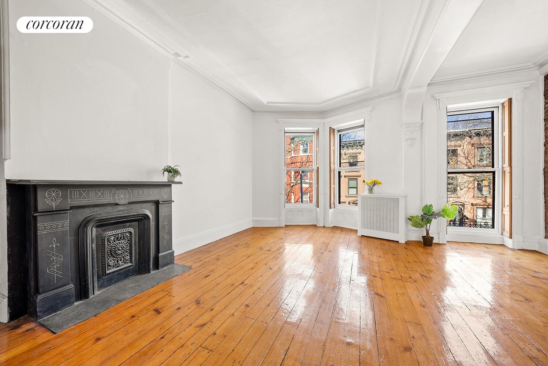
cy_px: 183
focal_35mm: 13
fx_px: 198
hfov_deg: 108.3
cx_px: 274
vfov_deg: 85.5
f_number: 7.1
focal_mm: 13
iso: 200
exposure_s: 1/1.67
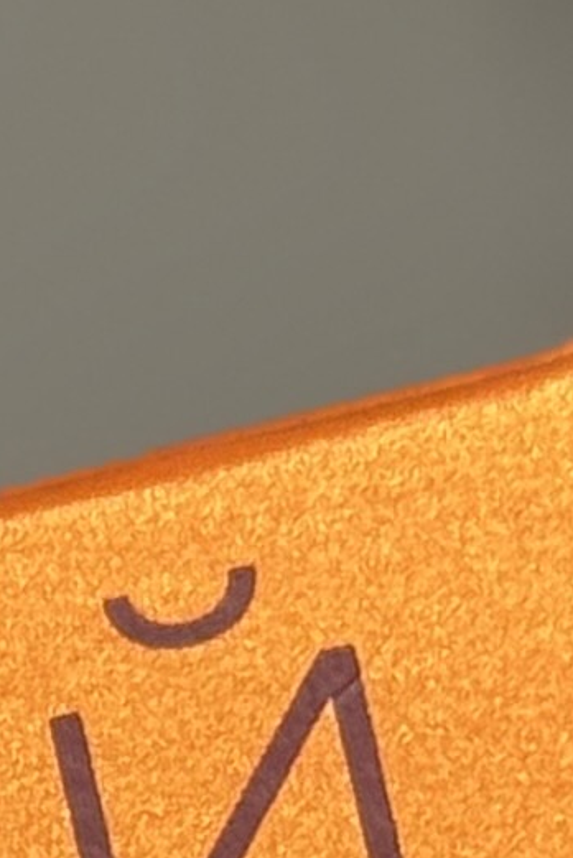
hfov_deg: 3.6
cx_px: -278
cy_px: 2073
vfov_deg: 5.2
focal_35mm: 386
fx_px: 9203
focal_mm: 6.76
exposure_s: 1/246
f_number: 1.78
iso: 80
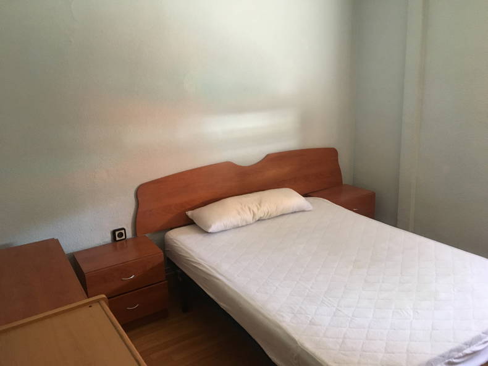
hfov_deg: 61.7
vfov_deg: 48.2
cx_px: 244
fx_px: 409
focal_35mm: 29
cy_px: 183
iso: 200
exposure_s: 1/17
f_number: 2.2
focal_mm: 4.15
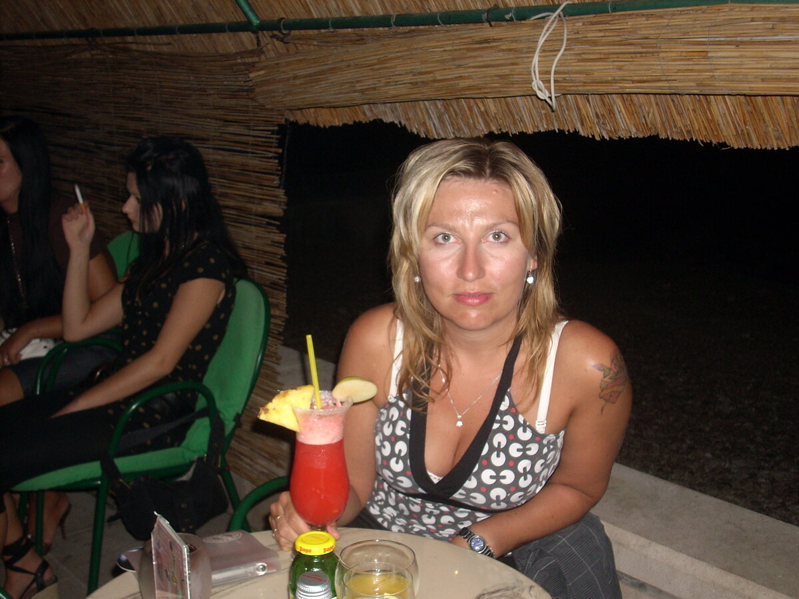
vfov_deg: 31.5
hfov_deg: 41.2
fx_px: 1062
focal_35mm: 46
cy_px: 300
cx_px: 400
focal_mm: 7.6
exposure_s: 1/60
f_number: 3.1
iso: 100
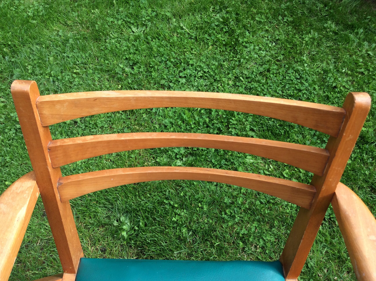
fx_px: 347
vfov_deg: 44.1
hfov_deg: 56.9
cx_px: 188
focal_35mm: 32
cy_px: 140
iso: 32
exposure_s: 1/239
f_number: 2.4
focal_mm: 3.3
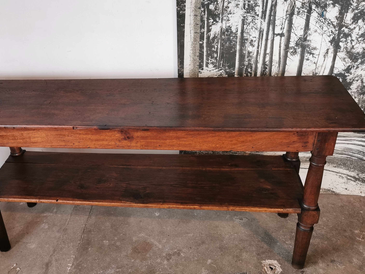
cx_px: 149
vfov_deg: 40.6
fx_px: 369
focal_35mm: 35
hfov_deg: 52.3
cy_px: 117
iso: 320
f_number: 1.6
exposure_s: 1/40
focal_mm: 5.56
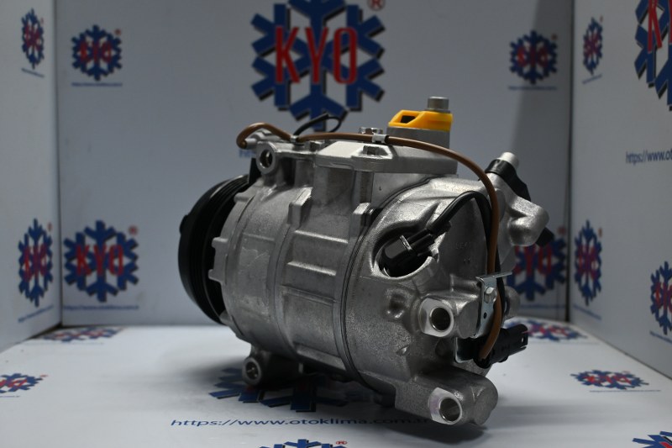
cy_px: 224
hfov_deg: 51.3
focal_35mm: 38
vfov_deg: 35.5
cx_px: 336
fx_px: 700
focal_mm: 25
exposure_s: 1/125
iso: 720
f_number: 4.2
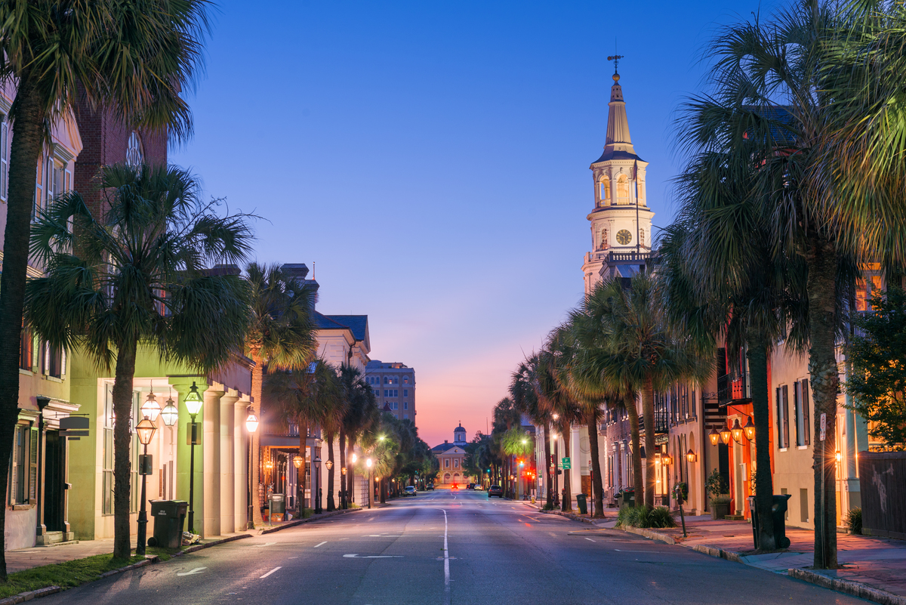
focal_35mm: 60
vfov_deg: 22.6
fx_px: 1510
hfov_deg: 33.4
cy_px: 302
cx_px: 453
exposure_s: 2.5
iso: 100
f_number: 8
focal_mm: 60
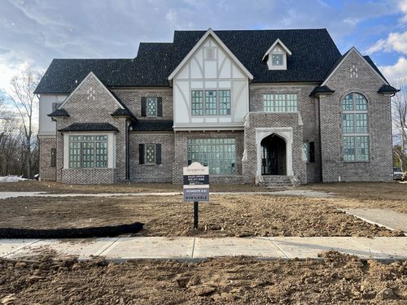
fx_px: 306
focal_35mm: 26
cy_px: 152
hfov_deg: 67.3
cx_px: 204
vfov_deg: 53.1
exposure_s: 1/1196
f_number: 1.5
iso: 50
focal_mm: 5.7
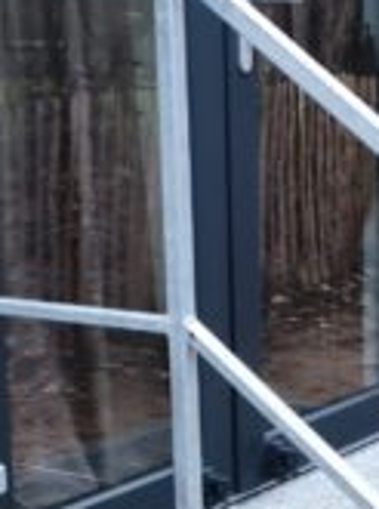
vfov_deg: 27.7
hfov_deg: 20.6
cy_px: 401
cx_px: 376
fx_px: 1011
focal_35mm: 69
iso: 551
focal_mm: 4.74
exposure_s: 1/50
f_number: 1.79
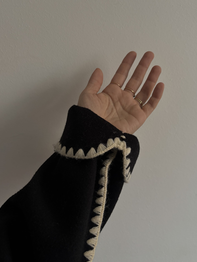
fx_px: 243
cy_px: 122
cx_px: 110
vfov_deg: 56.8
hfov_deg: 44.1
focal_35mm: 32
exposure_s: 1/60
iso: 250
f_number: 1.6
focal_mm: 5.96
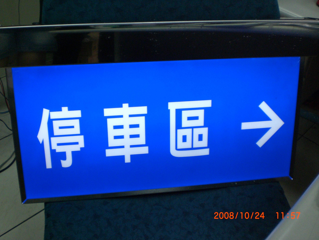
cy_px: 118
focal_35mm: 39
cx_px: 157
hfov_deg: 47.9
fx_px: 359
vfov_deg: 36.8
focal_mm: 6.3
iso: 200
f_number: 3.1
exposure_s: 1/100
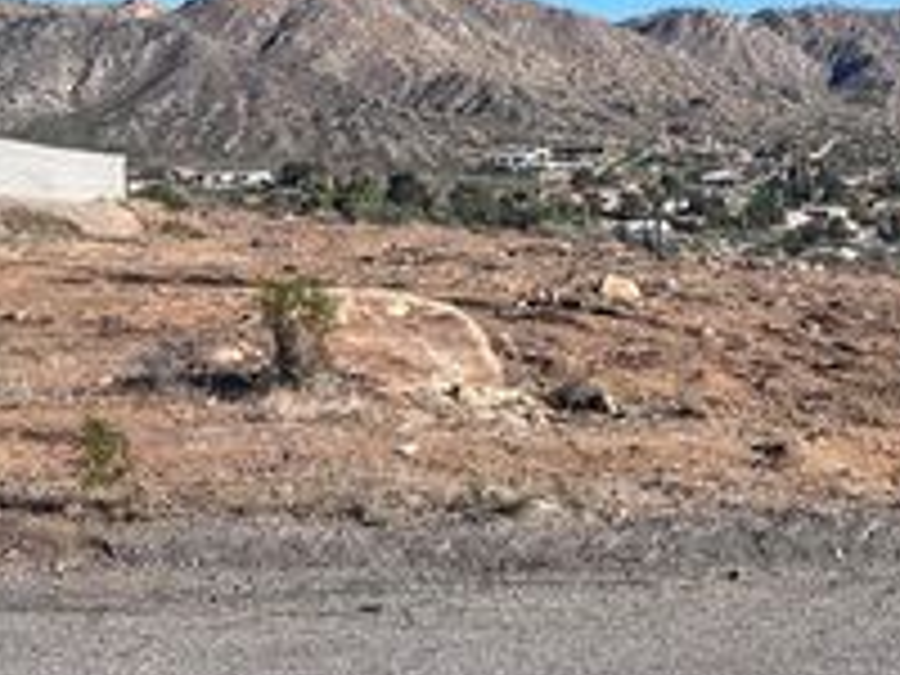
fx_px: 1690
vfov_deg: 22.5
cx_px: 652
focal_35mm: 65
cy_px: 223
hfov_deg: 29.4
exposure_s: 1/4630
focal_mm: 5.7
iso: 50
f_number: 1.5
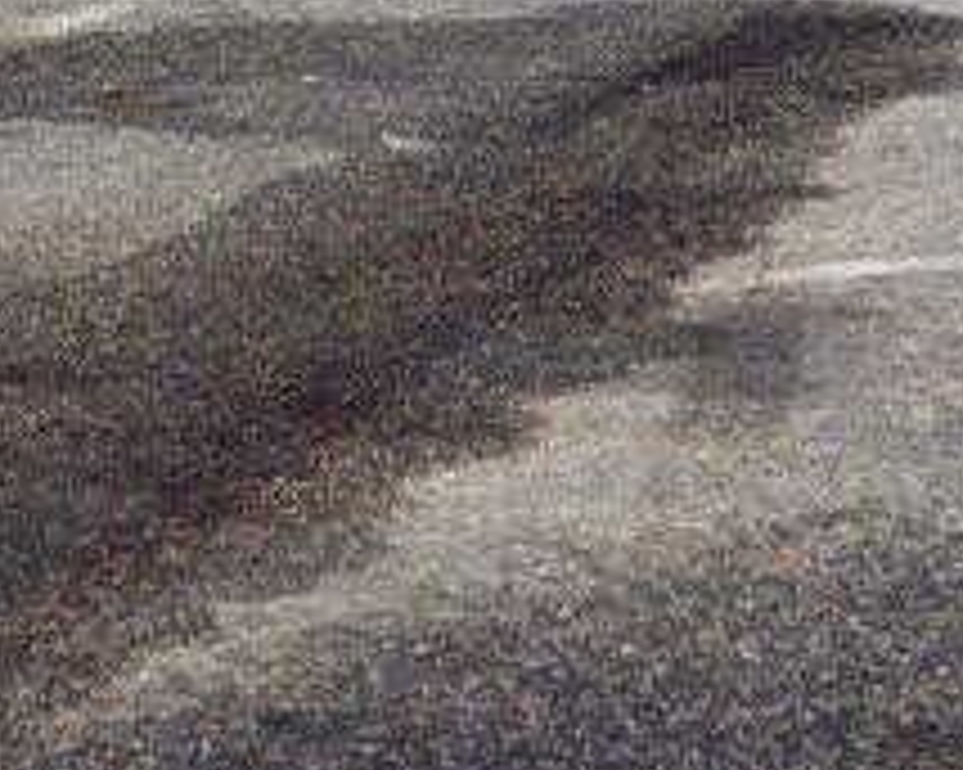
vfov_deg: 7.8
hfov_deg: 9.6
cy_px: -723
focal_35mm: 189
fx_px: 5384
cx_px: -882
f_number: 5
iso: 100
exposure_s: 1/500
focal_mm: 42
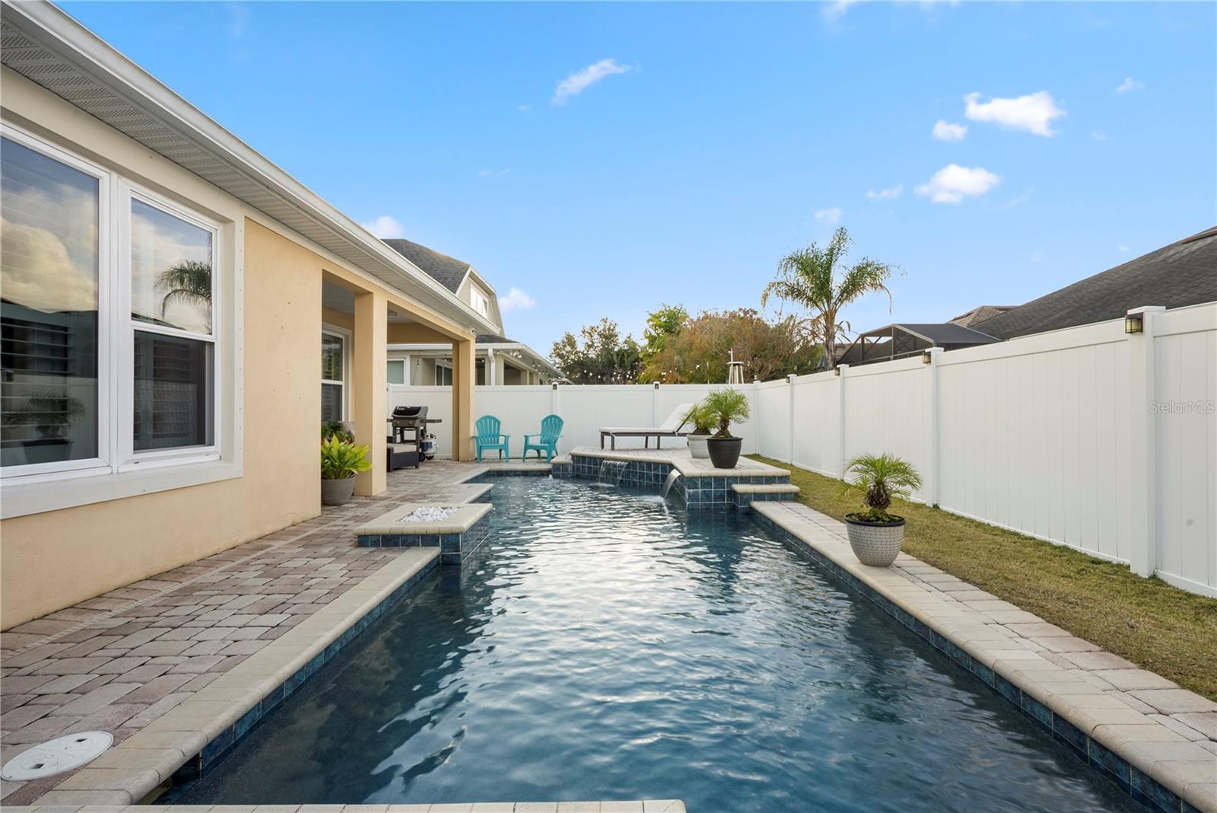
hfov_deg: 96.7
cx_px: 608
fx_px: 541
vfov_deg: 73.8
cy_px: 406
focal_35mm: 16
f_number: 16
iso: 125
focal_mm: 16
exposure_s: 1/15
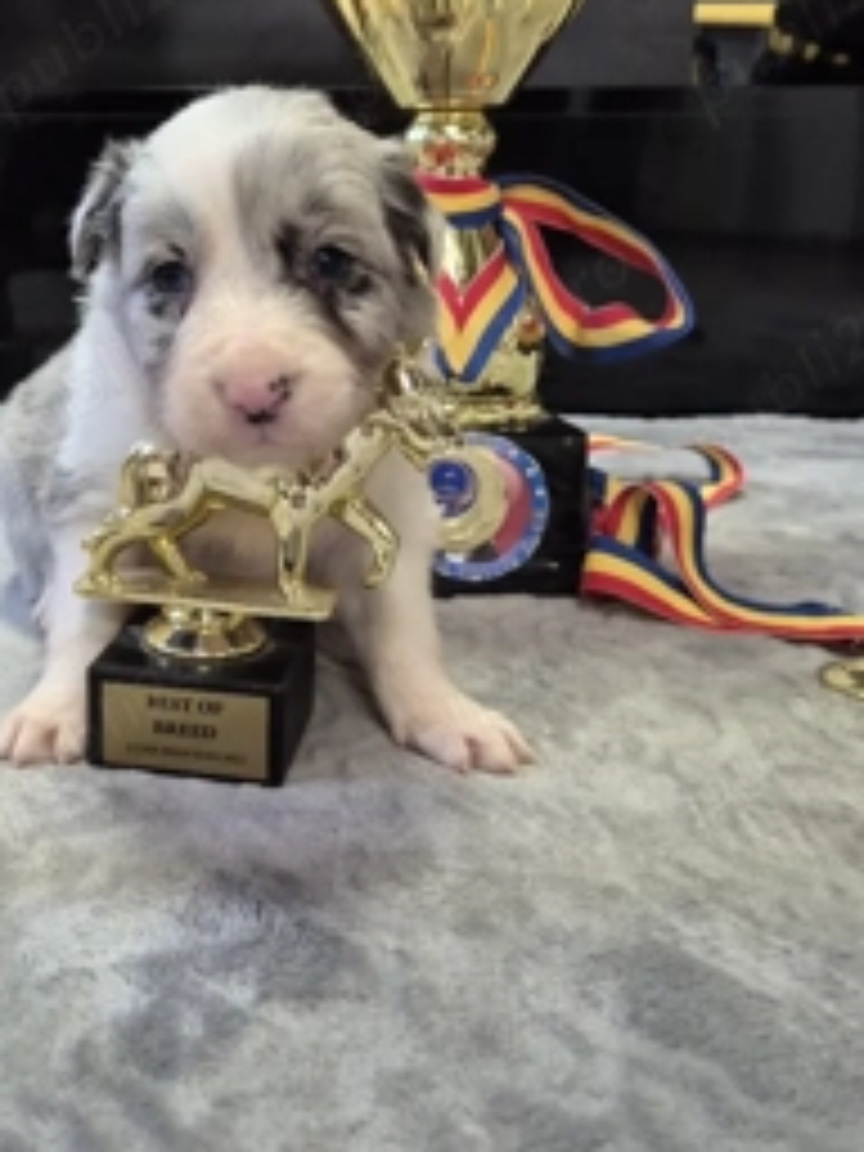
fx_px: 1198
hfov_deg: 38.7
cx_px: 225
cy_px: 410
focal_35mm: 36
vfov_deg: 50.7
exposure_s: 1/100
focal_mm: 5.4
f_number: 1.8
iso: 400
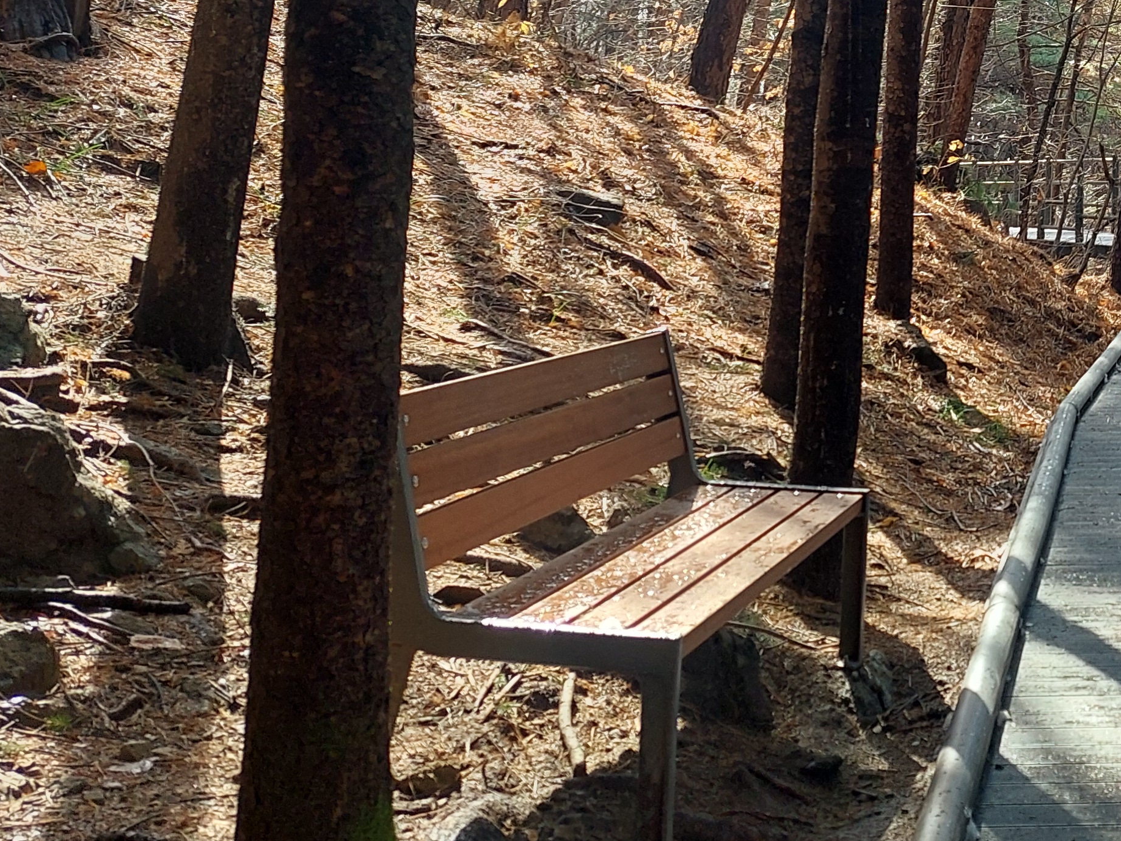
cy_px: 18
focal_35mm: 63
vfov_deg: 22.5
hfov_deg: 27.9
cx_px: 1245
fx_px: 2040
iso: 40
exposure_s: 1/149
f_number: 1.8
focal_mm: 5.23
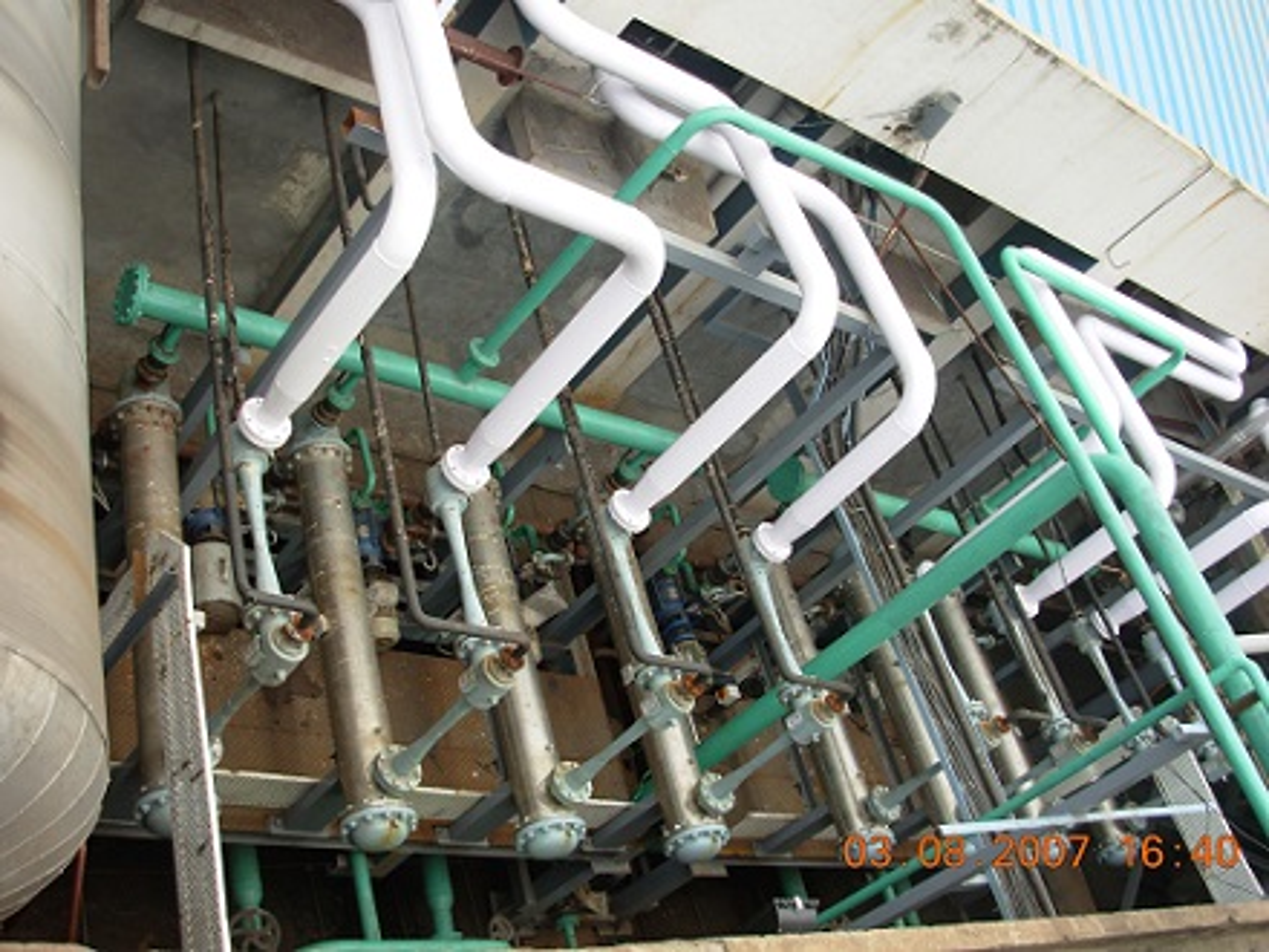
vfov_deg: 37.7
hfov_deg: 49.0
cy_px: 476
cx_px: 634
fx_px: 1393
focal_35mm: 38
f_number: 2.9
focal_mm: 6.3
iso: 50
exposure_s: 1/271
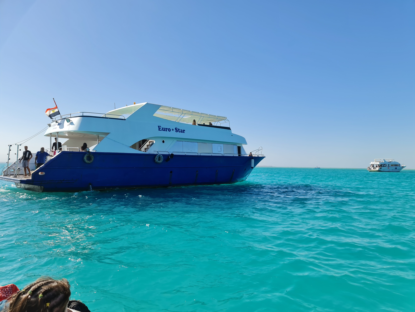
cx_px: 208
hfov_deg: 69.4
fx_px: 300
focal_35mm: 25
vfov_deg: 54.9
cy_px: 156
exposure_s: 1/1104
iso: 50
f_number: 1.8
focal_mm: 7
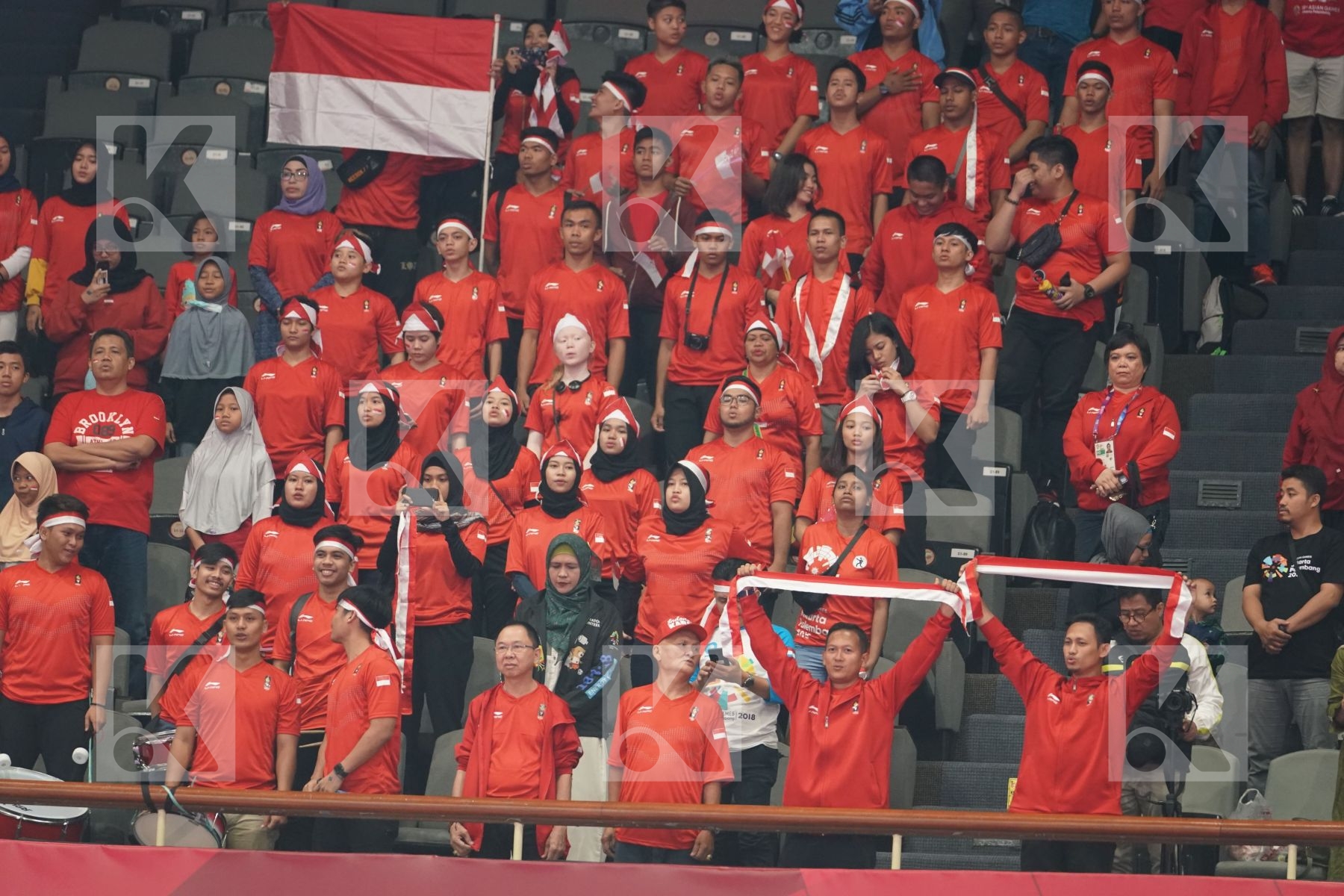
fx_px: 10453
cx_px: 672
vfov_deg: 4.9
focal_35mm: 280
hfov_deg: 7.4
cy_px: 448
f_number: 4
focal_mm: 280
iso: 4000
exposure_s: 1/160
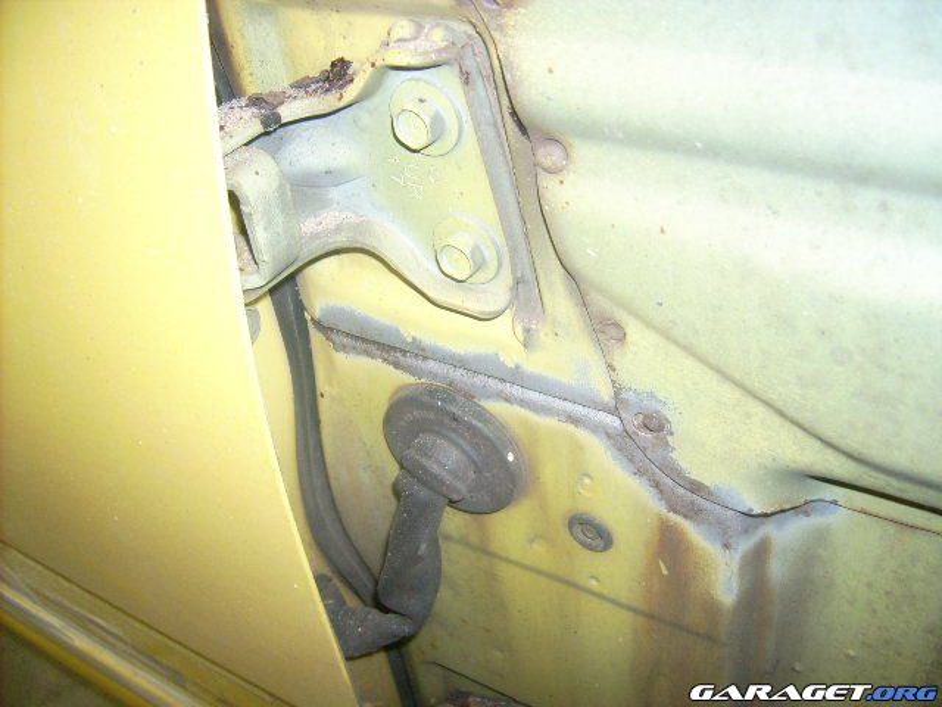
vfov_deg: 40.7
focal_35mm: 35
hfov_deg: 52.6
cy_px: 354
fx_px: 952
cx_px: 471
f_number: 2.8
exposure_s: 1/60
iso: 100
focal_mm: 5.95
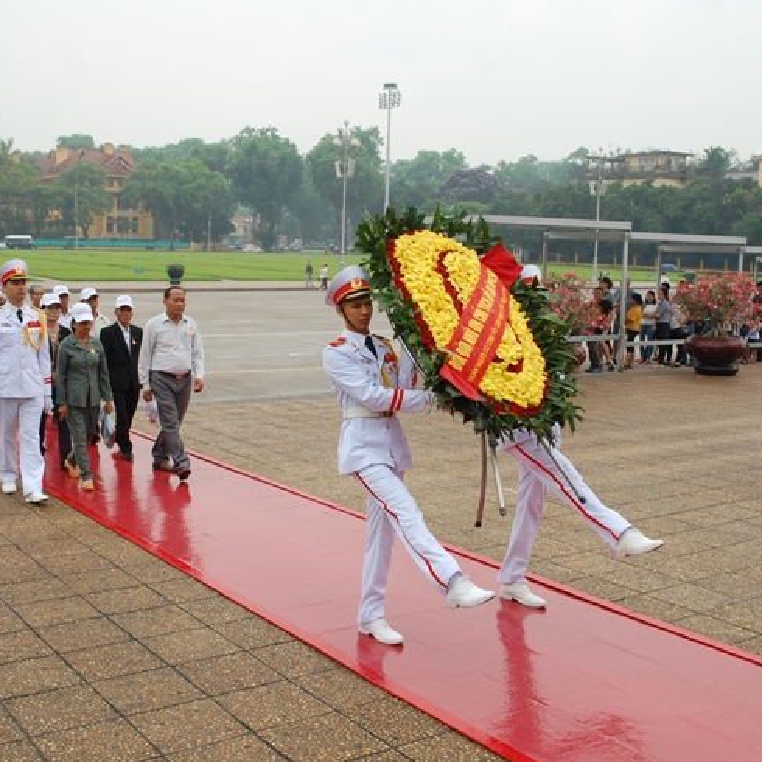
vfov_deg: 39.2
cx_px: 313
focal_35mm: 43
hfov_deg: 39.0
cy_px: 386
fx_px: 1071
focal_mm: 22
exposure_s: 1/160
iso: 200
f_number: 6.3
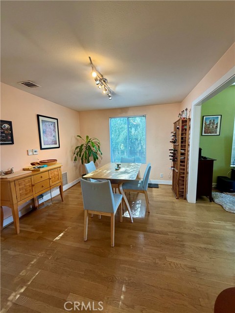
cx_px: 118
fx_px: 127
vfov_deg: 102.1
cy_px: 156
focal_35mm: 14
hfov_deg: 85.7
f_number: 2.2
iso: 200
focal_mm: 2.22
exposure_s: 1/60
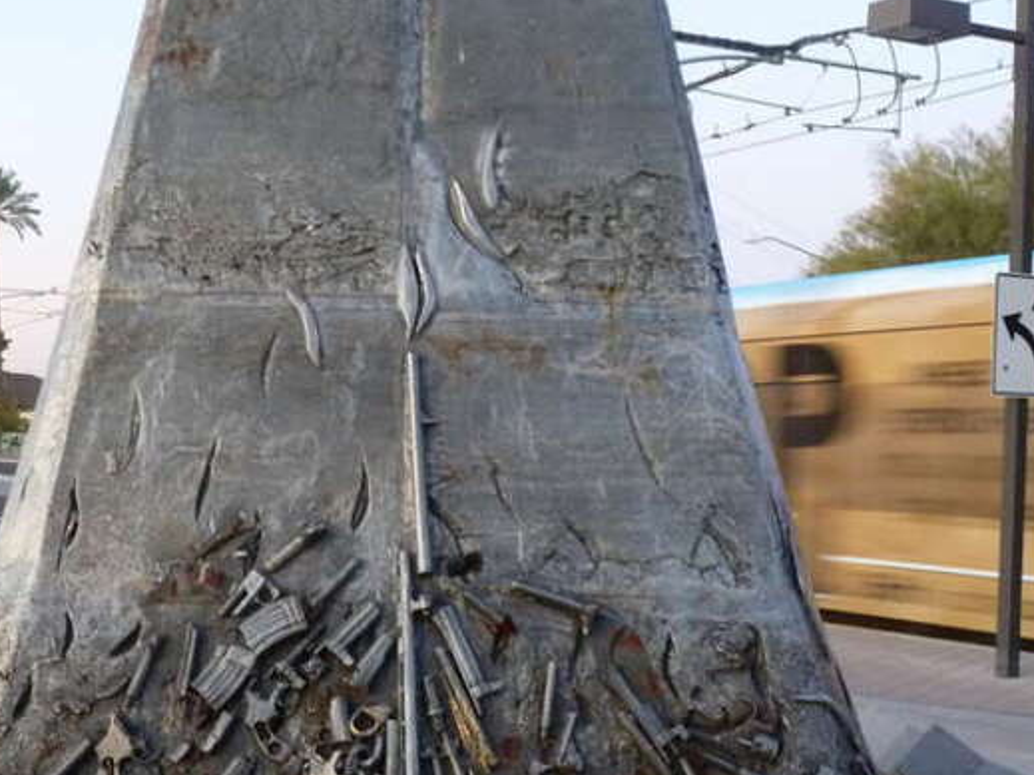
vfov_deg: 26.9
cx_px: 416
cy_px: 518
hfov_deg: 35.4
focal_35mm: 54
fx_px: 1613
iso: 400
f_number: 3.5
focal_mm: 5.7
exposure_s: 1/13
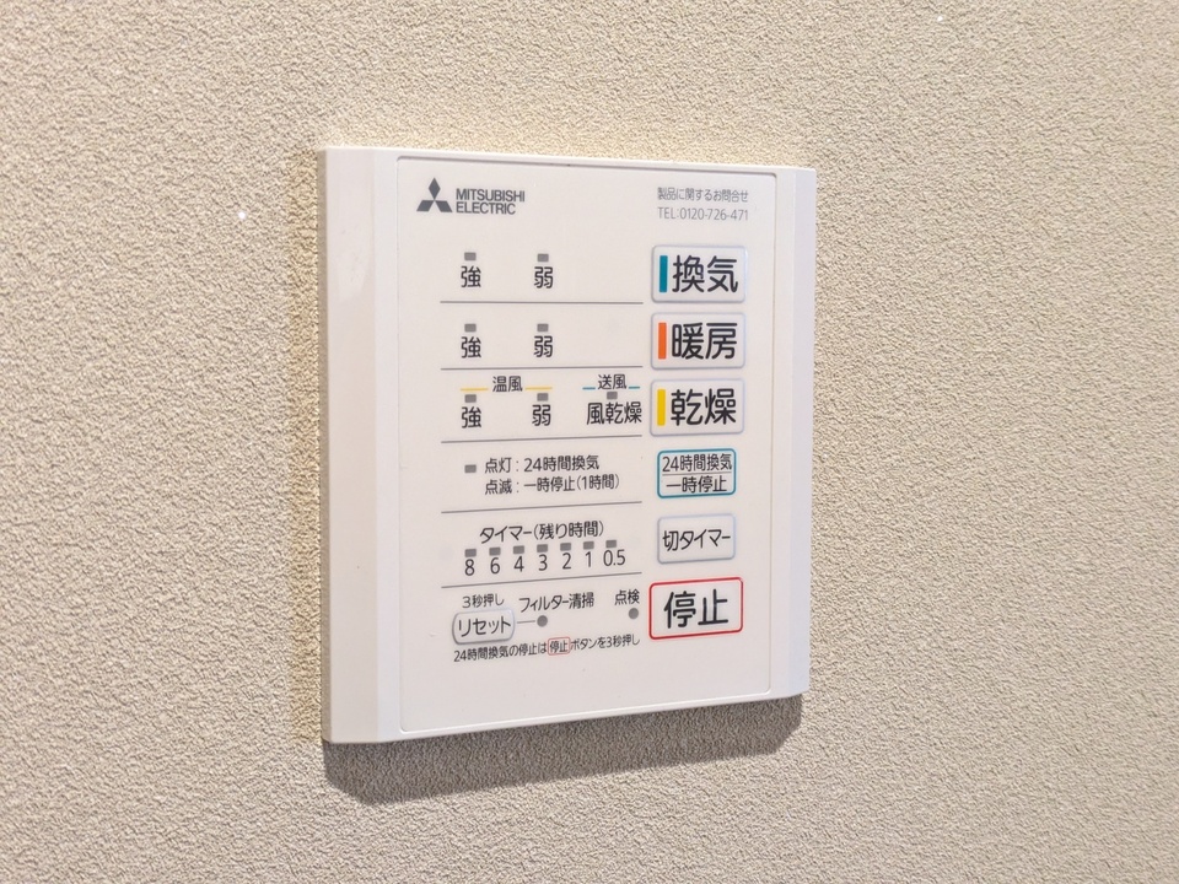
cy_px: 442
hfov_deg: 37.5
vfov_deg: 28.6
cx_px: 590
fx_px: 1737
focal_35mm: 51
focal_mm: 5.43
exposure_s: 1/50
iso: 442
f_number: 1.89
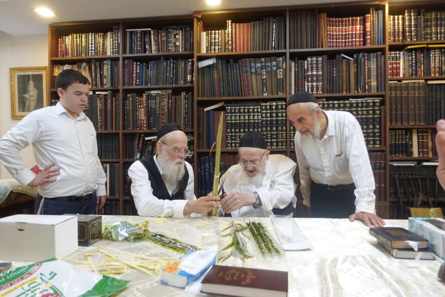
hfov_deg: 73.7
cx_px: 222
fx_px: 297
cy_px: 148
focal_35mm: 24
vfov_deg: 53.1
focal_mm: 9.4
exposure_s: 1/30
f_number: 2
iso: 125
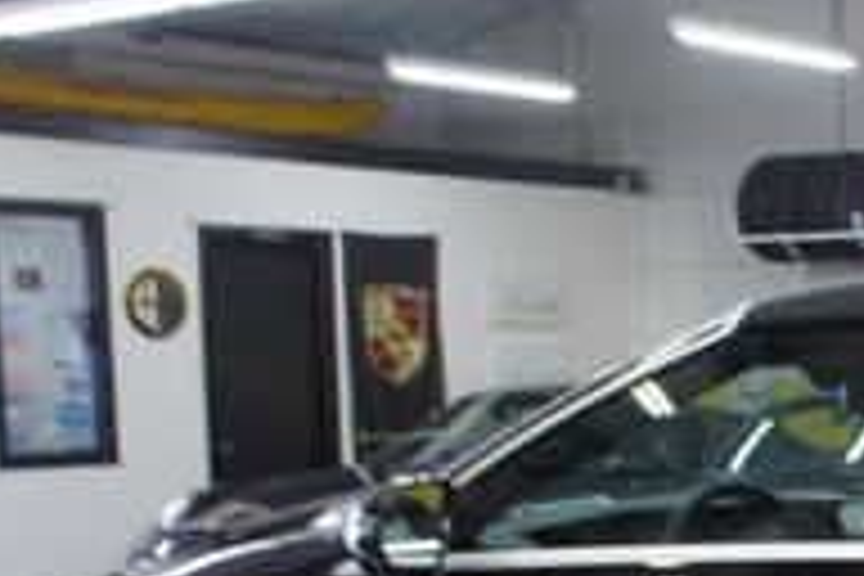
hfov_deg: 19.3
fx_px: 2160
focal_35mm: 90
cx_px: 1350
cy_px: 738
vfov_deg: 14.6
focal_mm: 18
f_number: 7.1
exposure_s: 1/30
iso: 800
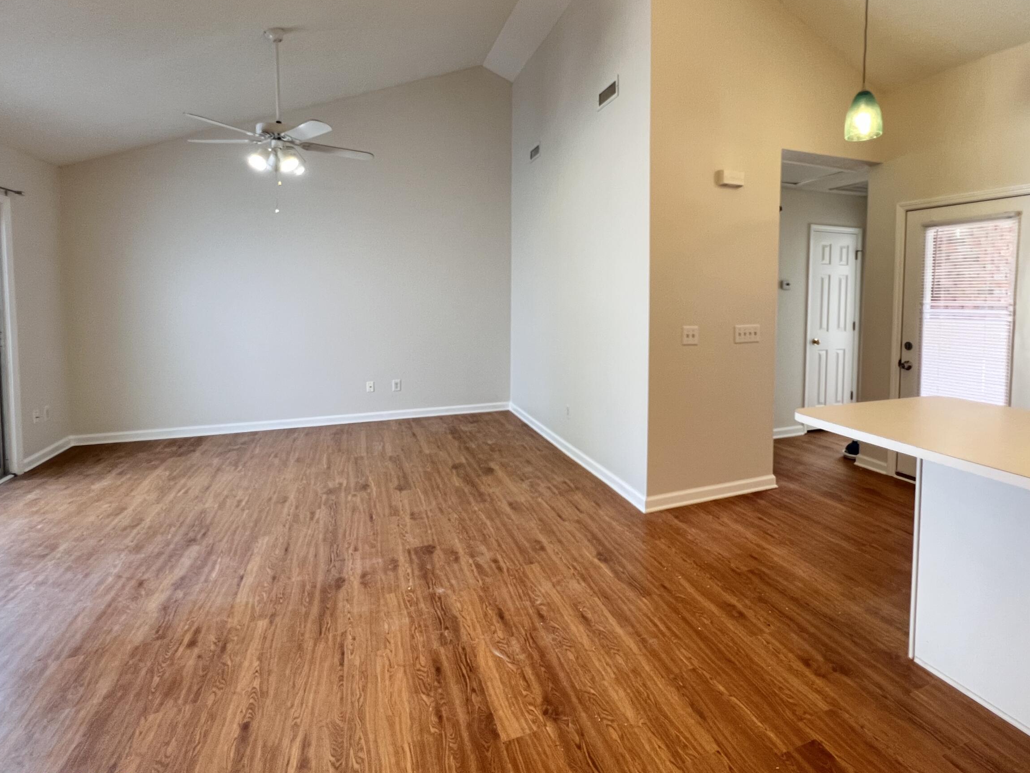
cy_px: 326
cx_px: 598
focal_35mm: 17
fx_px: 506
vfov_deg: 74.2
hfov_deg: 90.3
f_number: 1.8
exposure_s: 1/60
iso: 160
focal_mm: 1.57
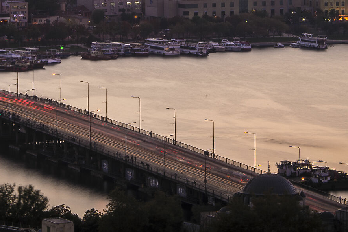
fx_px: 2572
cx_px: 137
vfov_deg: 5.2
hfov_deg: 7.7
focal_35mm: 266
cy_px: -31
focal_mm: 98
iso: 50
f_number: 36
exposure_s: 25
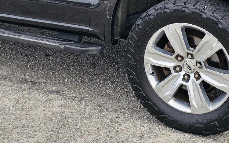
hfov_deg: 27.4
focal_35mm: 75
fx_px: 468
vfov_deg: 16.4
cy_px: -43
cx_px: 86
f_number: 1.7
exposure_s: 1/360
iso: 10
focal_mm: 6.3
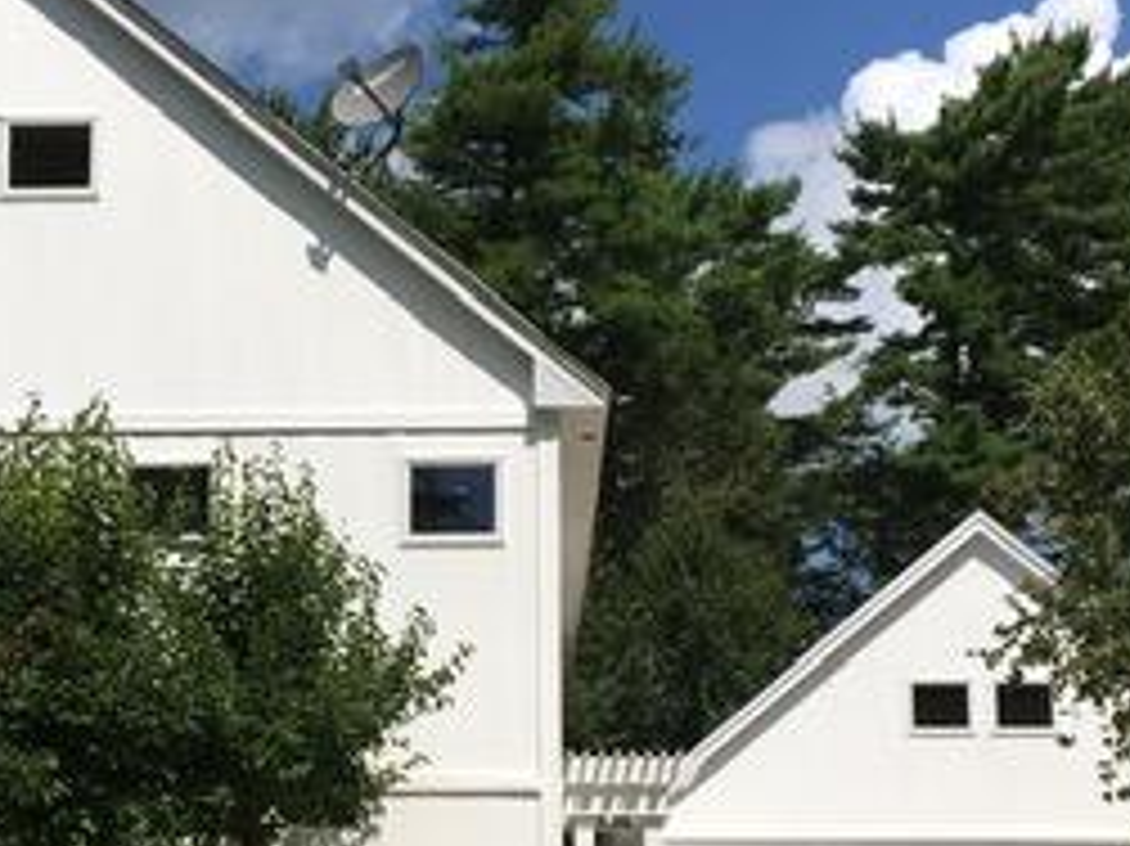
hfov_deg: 26.2
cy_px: 662
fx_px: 2414
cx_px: 405
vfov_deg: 19.7
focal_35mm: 74
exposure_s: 1/3663
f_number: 2.2
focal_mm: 4.15
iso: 25
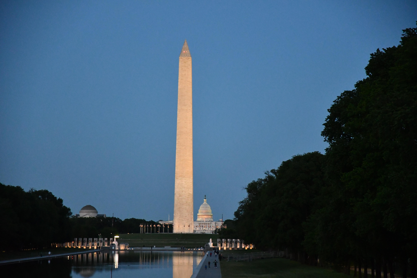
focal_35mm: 120
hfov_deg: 17.1
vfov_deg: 11.4
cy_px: 139
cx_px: 208
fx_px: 1390
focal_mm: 80
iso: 5600
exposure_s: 1/125
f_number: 4
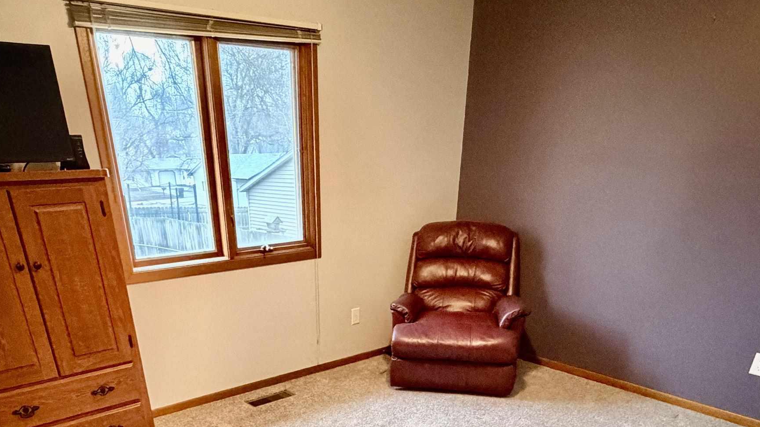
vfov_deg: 37.4
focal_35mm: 27
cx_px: 330
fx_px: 544
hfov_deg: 69.6
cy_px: 445
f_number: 2.2
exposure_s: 1/60
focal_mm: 2.22
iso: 1250
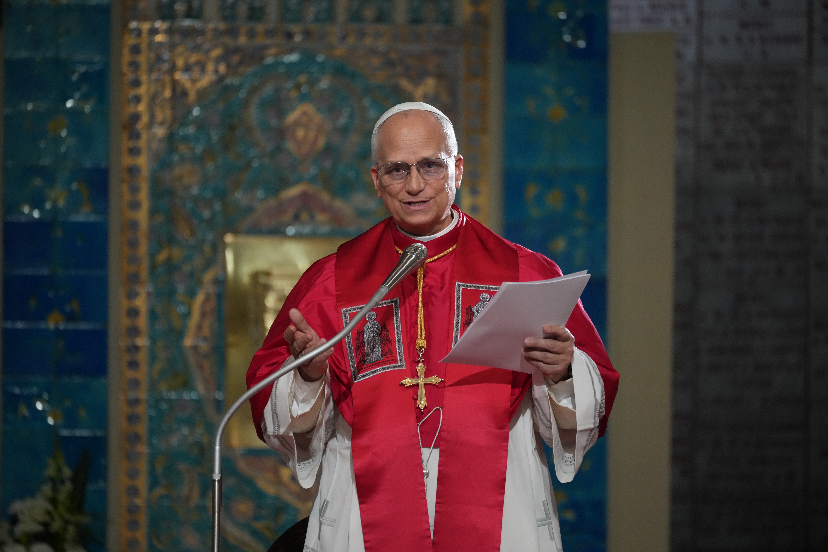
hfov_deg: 5.2
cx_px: 414
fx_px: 9199
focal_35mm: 400
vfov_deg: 3.4
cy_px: 276
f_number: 5.6
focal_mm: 400
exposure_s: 1/320
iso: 3200
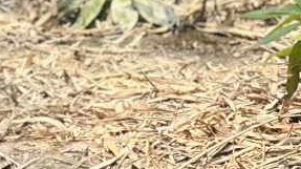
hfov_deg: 5.9
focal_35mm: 350
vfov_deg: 3.4
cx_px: -497
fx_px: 2792
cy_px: -230
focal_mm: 6.86
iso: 80
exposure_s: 1/1120
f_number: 1.78
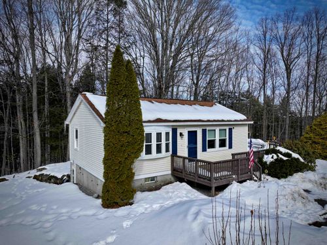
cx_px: 164
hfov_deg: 71.6
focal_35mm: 24
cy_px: 122
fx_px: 226
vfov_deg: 56.7
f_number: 2.8
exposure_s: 1/2000
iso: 100
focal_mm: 12.29
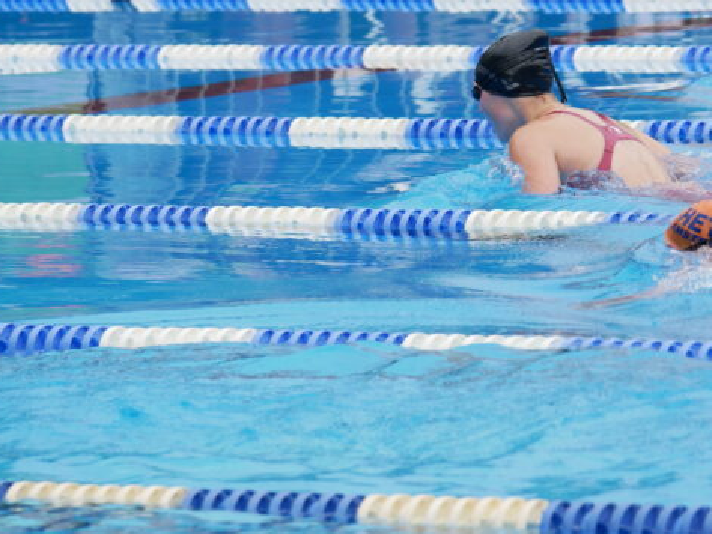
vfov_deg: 3.1
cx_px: 387
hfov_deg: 4.1
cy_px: 130
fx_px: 10019
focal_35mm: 487
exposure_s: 1/800
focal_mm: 150
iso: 200
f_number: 5
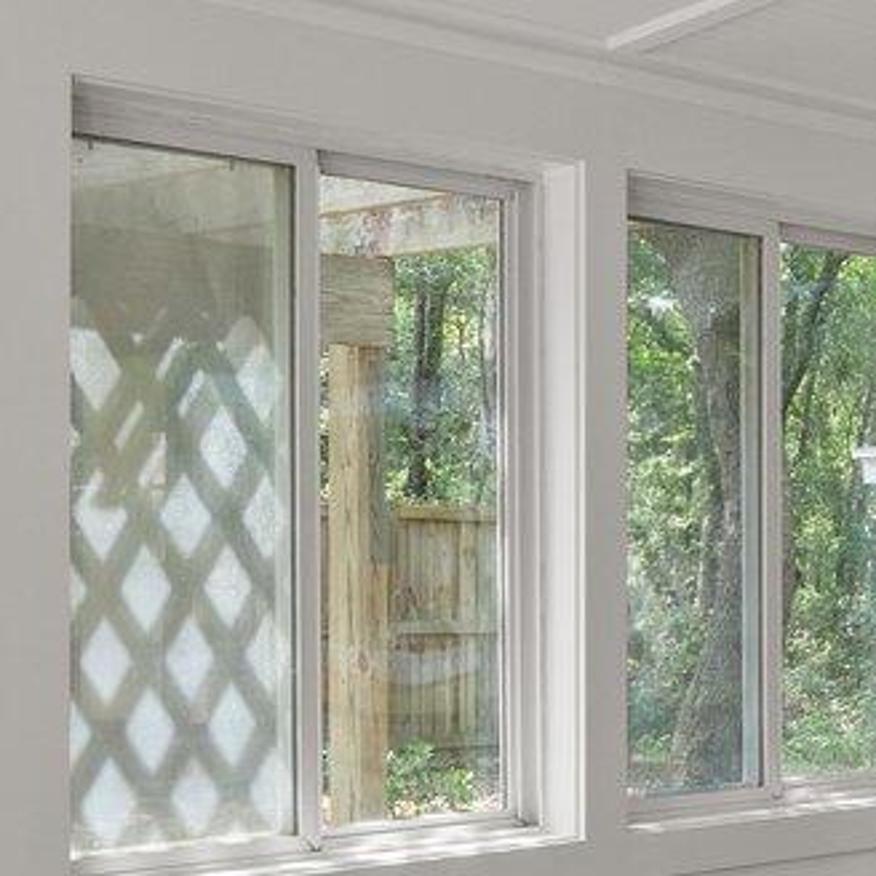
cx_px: 809
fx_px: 2434
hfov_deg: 20.0
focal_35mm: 85
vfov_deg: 20.4
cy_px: 541
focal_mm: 16
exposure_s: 1/50
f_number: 4
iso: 400
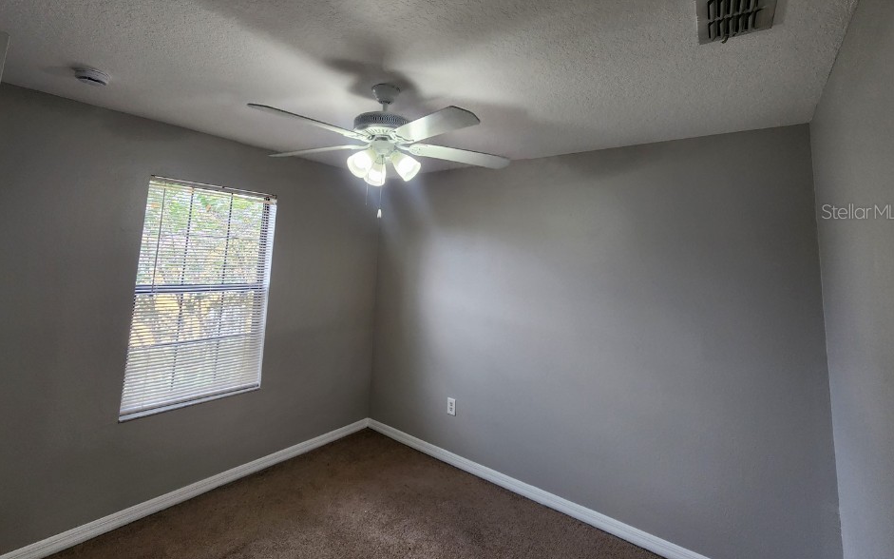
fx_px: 365
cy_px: 211
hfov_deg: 101.4
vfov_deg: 73.6
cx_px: 425
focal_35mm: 15
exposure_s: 1/60
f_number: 2.2
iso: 80
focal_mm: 2.2
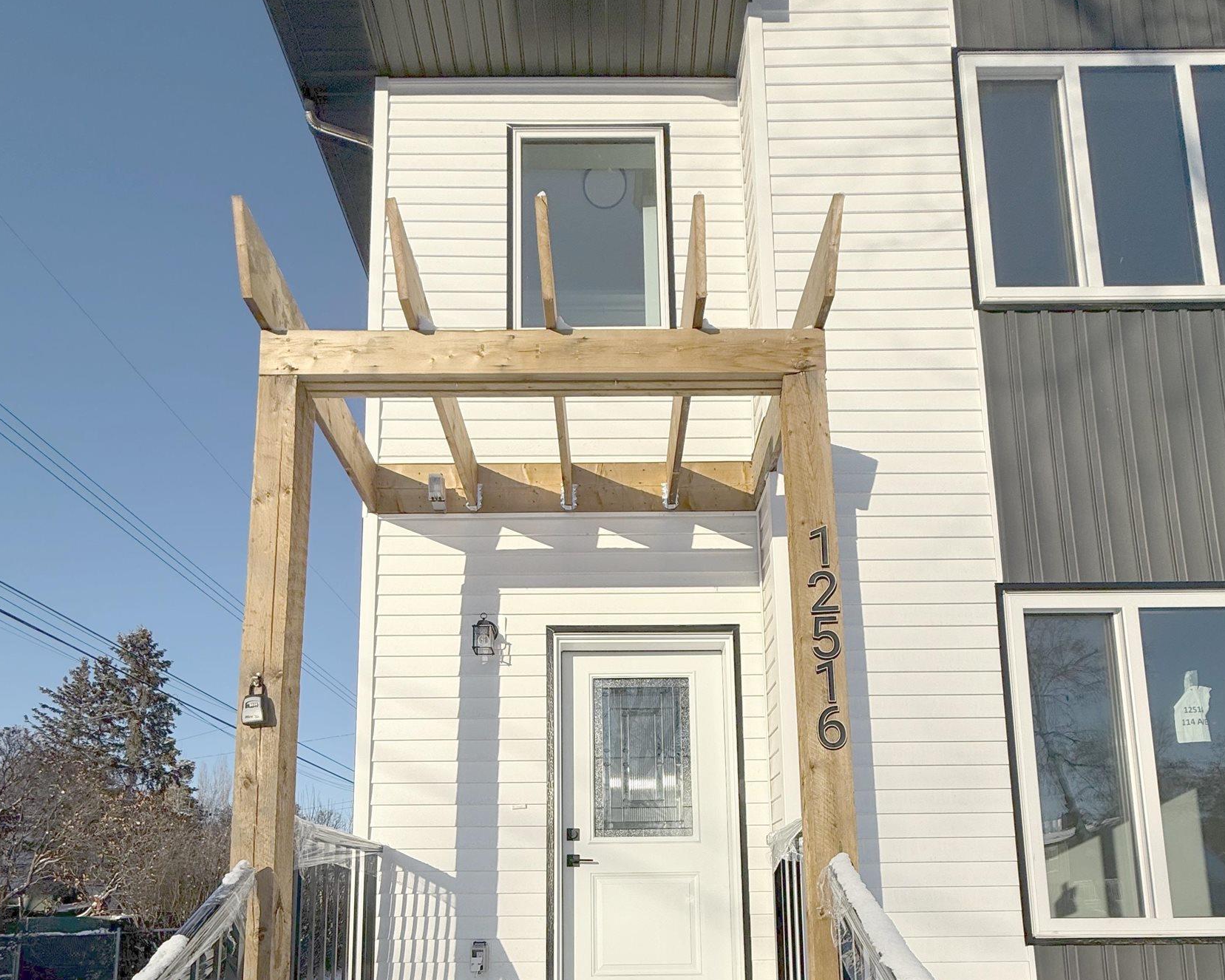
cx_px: 608
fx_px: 689
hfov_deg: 83.3
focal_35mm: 19
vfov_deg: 62.3
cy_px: 836
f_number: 2.2
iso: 50
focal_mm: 2.22
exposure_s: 1/4425
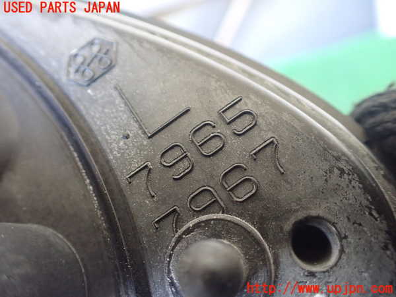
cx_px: 198
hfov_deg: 60.0
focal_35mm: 30
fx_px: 343
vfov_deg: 46.8
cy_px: 148
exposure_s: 1/40
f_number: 2.3
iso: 800
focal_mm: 5.4
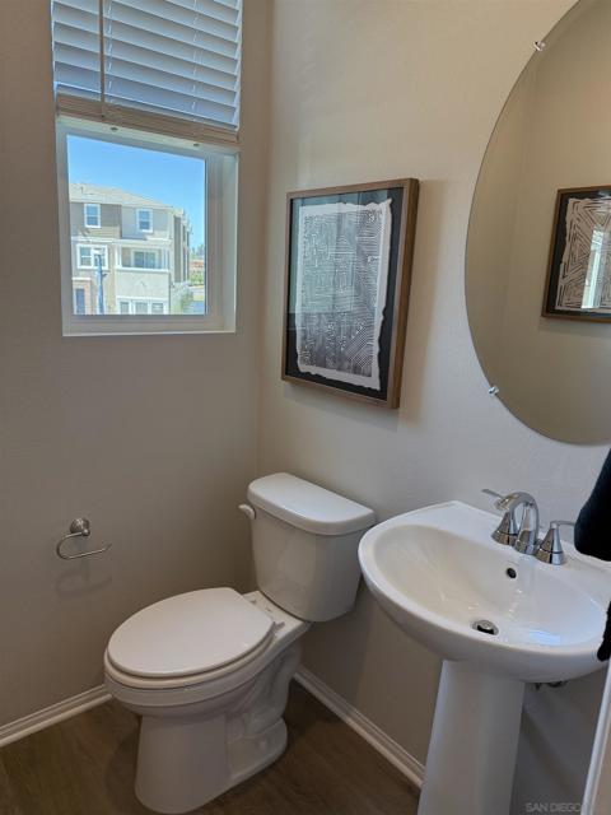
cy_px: 408
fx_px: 565
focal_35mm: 24
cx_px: 306
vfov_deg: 71.6
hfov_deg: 56.8
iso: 160
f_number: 1.78
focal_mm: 6.76
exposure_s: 1/234
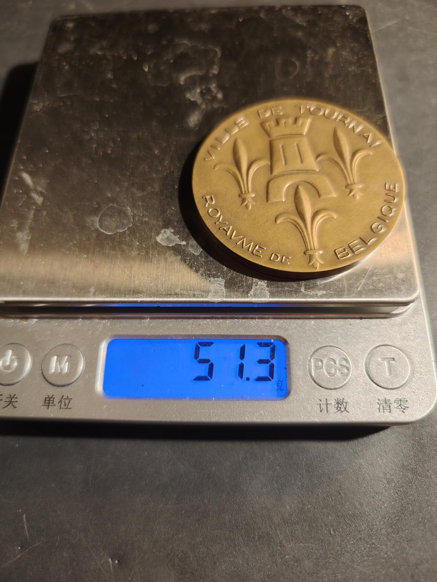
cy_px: 291
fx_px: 387
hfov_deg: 58.9
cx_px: 218
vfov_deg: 73.9
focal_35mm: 23
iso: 200
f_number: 1.6
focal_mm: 6.06
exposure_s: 1/100
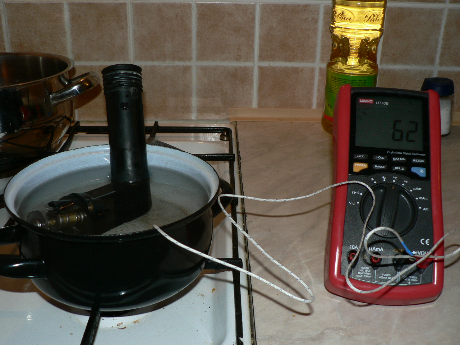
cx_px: 230
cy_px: 172
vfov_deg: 36.8
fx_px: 518
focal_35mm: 39
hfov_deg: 47.9
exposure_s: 1/60
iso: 100
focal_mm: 6.4
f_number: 2.8
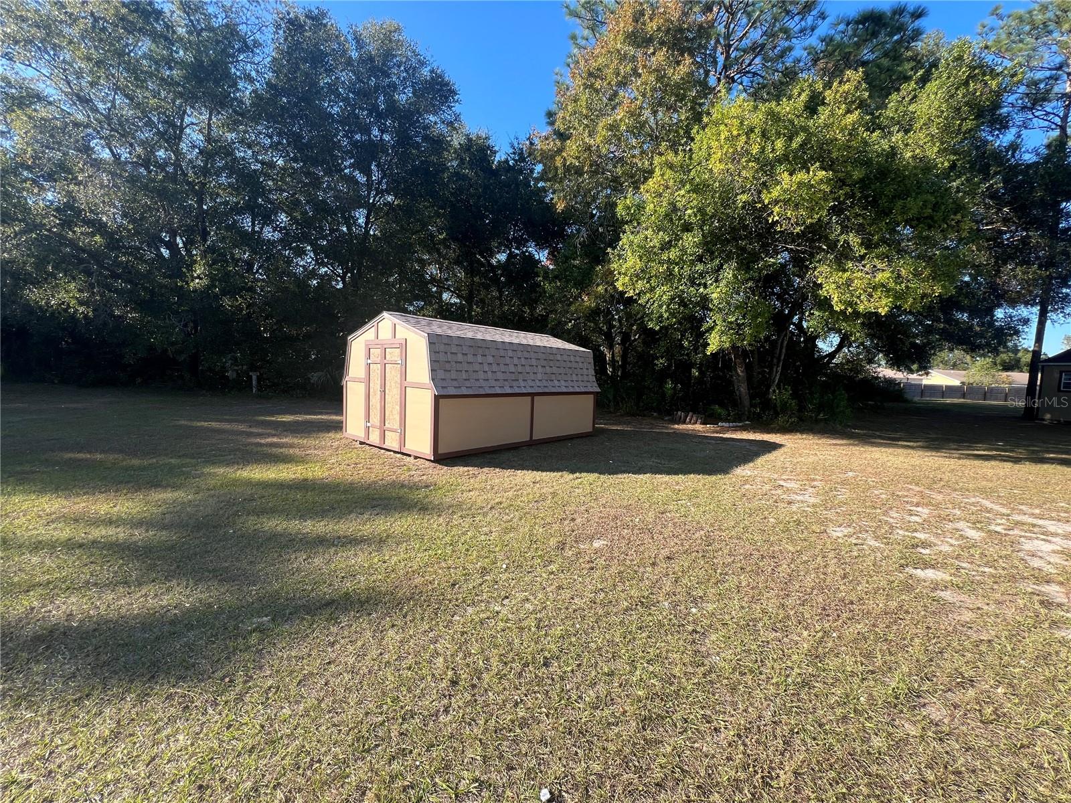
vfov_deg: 89.9
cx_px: 536
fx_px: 402
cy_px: 402
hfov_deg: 106.2
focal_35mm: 13
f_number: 1.8
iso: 32
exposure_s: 1/412
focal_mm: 1.57
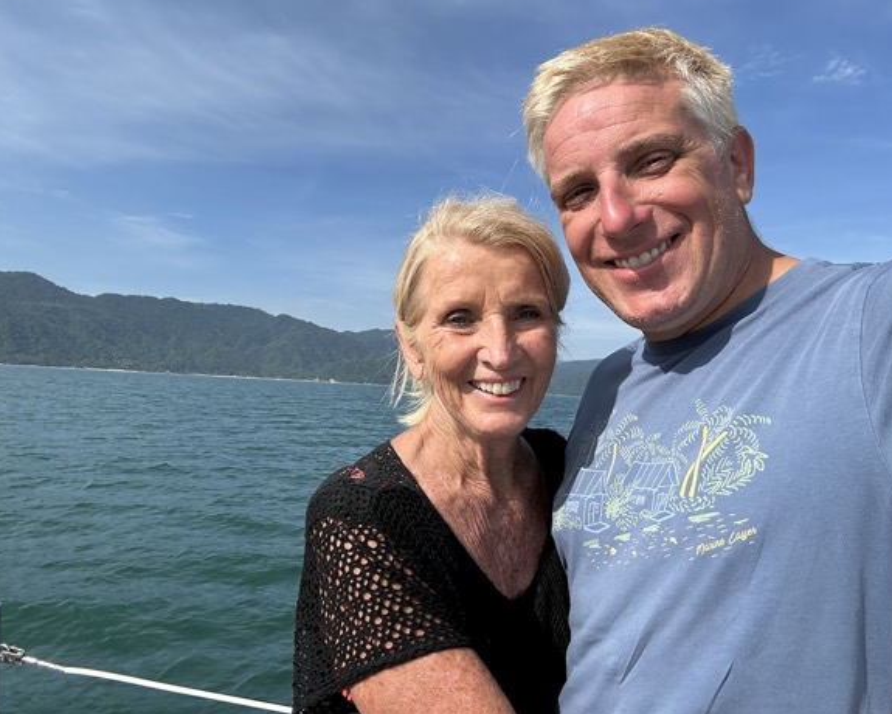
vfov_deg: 56.8
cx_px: 416
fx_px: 660
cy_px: 348
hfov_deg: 68.0
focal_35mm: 25
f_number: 1.9
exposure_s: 1/1634
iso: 25
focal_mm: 2.69
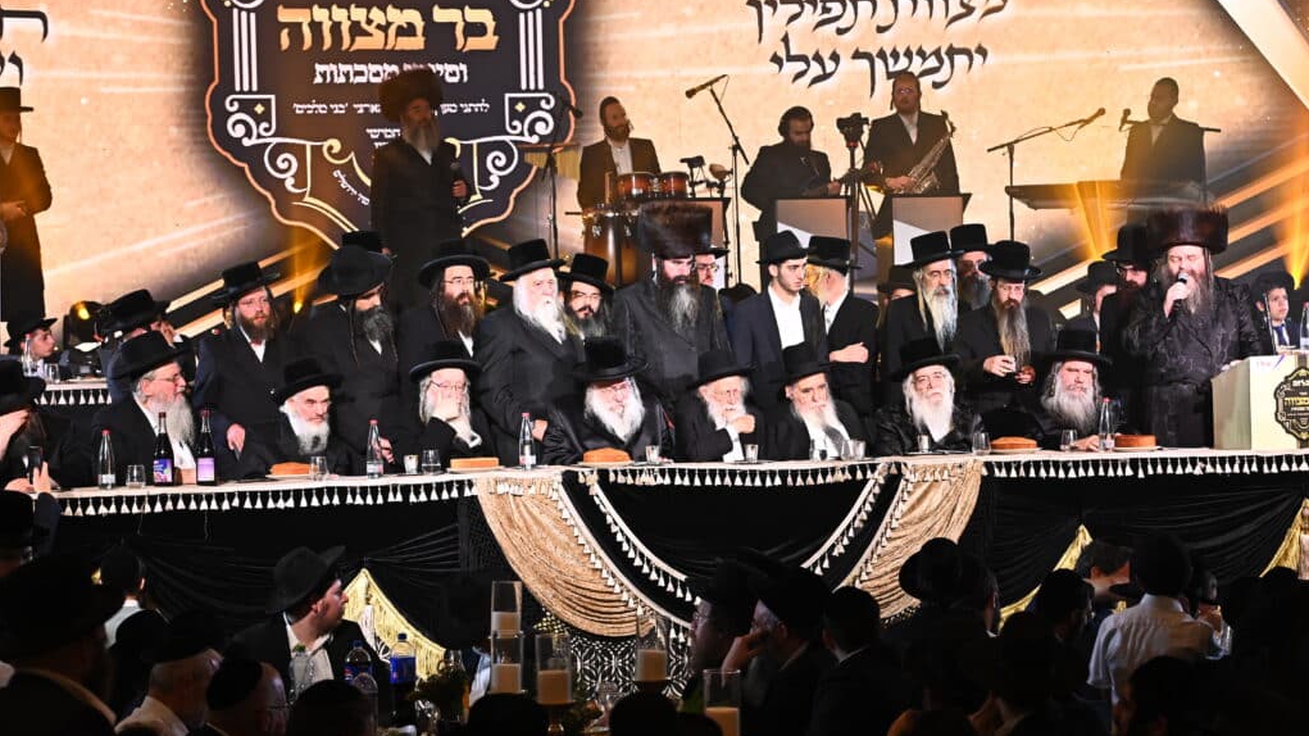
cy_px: 337
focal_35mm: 105
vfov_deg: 11.5
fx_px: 3644
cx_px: 655
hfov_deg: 20.4
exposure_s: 1/200
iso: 2000
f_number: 7.1
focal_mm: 100
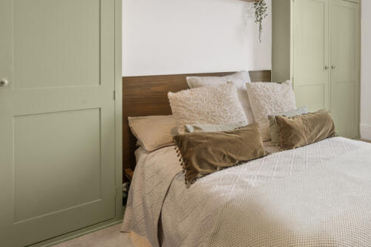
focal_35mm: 29
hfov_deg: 58.8
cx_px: 296
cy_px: 58
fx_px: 299
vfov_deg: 43.3
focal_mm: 14
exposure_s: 1/2
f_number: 16
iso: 200
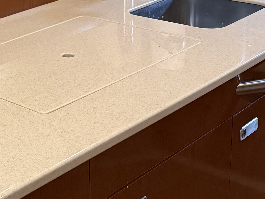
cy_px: -1
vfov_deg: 17.6
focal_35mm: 82
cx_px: -59
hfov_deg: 21.9
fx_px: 628
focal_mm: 6.76
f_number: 1.78
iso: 800
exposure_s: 1/47
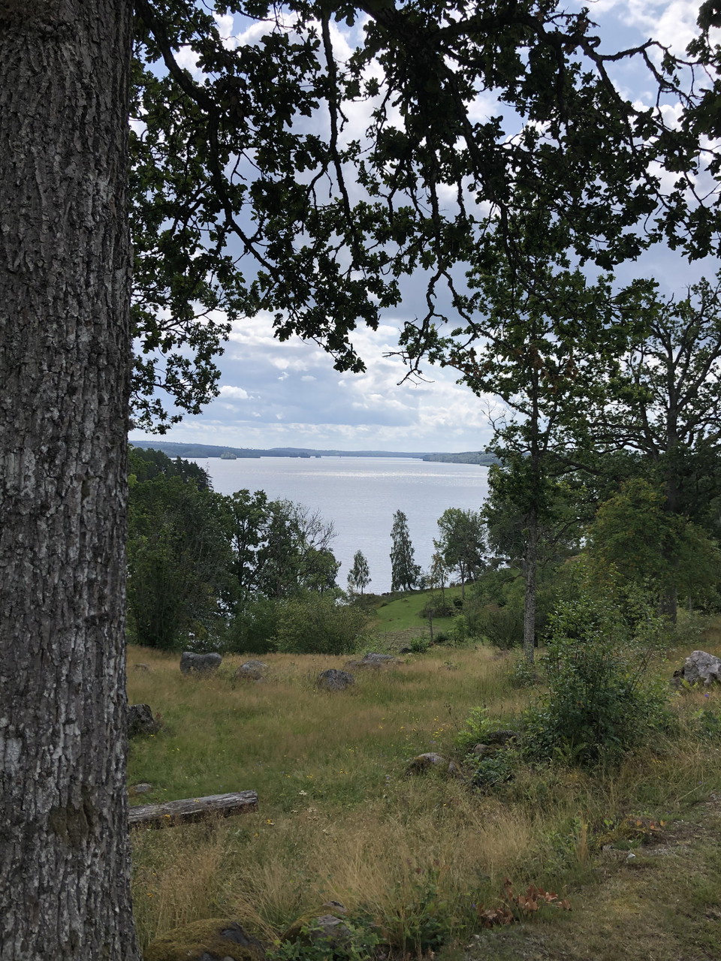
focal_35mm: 28
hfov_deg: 49.7
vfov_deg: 63.4
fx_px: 778
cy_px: 480
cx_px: 360
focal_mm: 3.99
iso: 20
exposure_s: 1/1919
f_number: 1.8
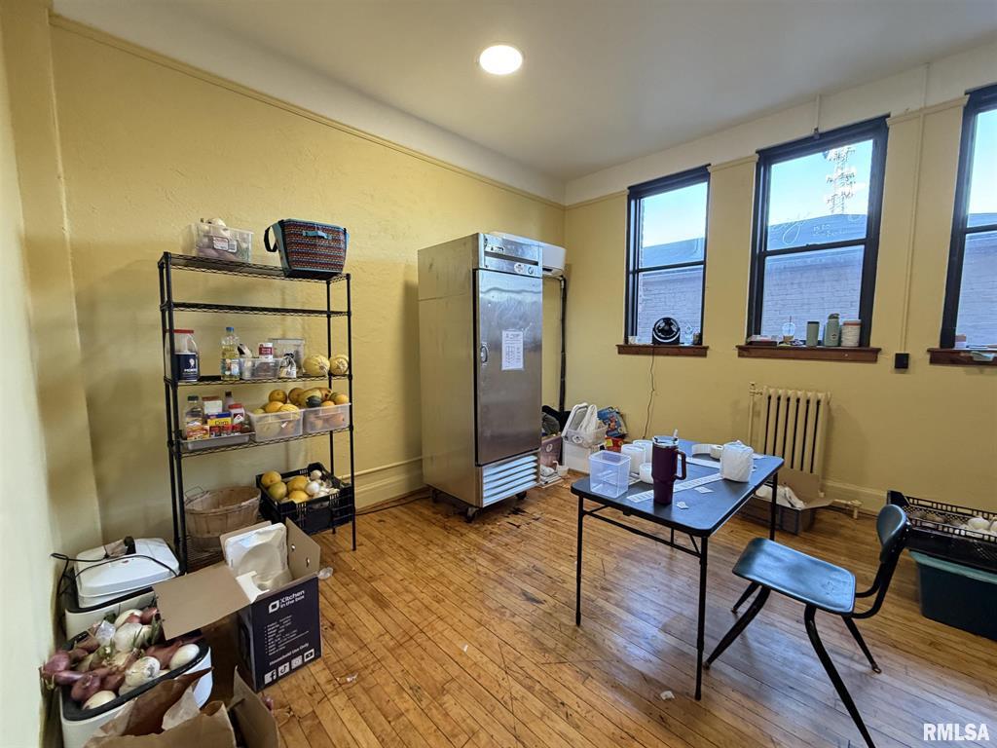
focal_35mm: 14
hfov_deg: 102.1
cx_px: 498
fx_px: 403
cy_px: 374
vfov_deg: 85.7
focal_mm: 2.22
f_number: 2.2
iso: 400
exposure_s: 1/60
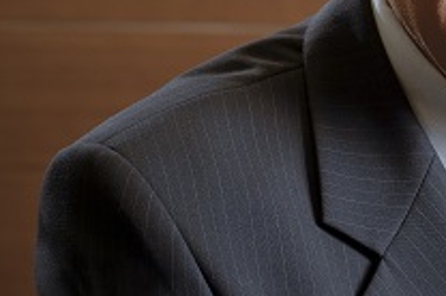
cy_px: 9
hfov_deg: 7.5
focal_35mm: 271
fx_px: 3352
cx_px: 549
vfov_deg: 5.0
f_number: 4
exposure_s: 1/80
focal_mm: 63
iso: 200
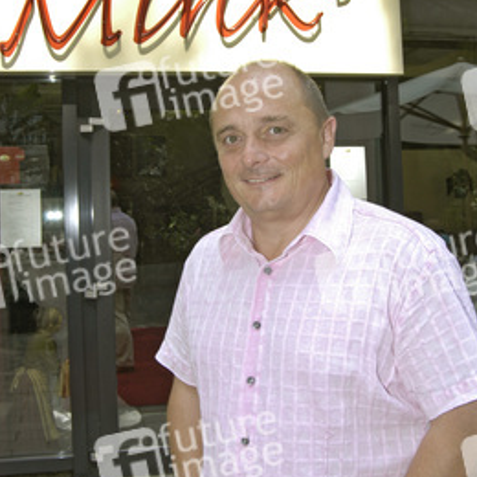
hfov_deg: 36.1
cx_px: 242
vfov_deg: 35.9
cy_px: 180
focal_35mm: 47
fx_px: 733
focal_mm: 24
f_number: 6.3
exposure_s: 1/160
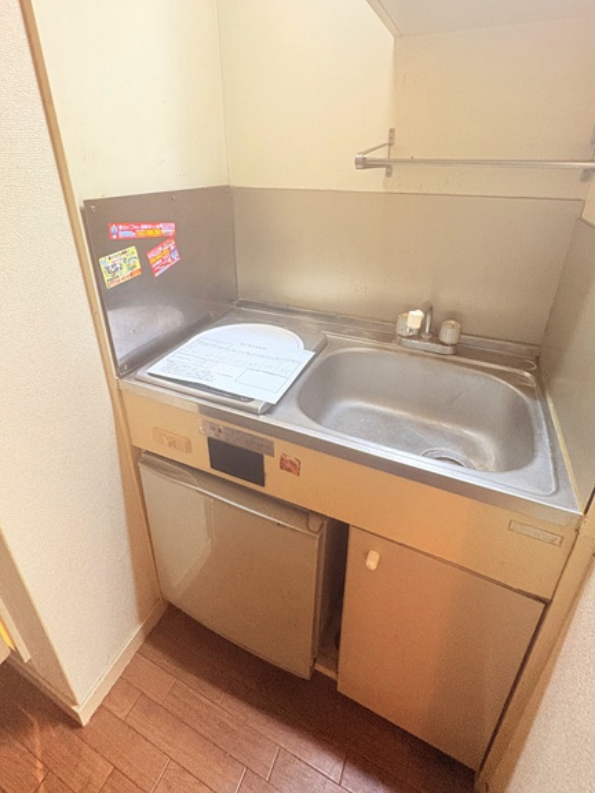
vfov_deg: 90.0
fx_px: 390
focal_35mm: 17
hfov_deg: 74.7
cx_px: 298
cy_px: 322
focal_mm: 2.22
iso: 500
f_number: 2.2
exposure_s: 1/50
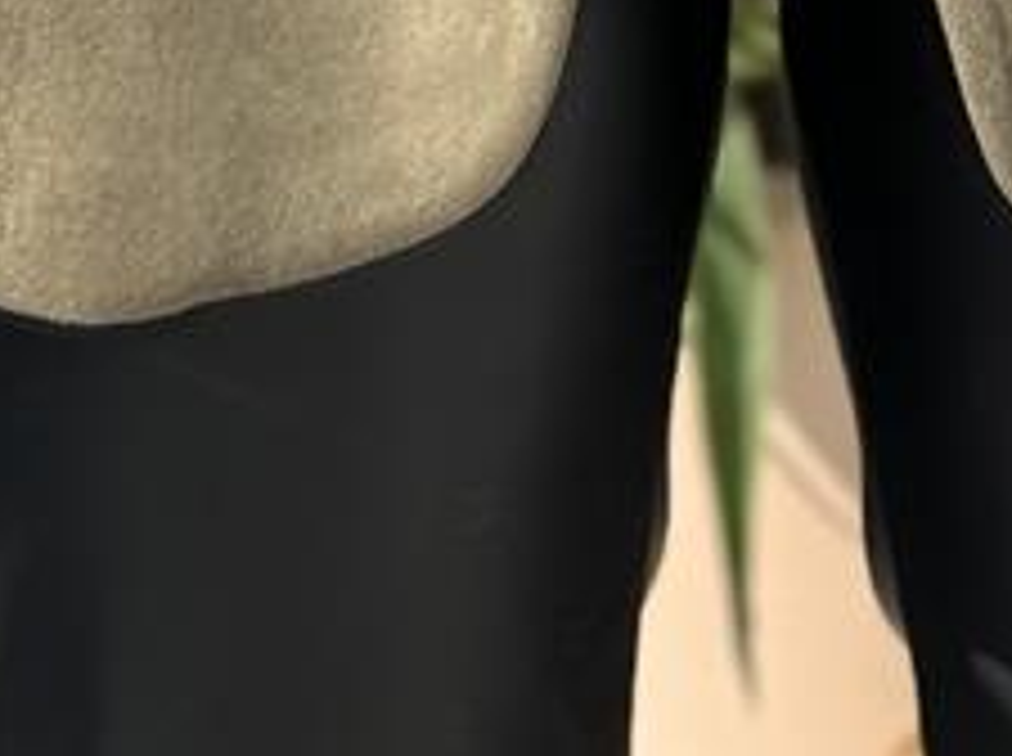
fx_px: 8319
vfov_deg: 4.8
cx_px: 931
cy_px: -1991
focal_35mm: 285
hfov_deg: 6.9
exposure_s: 1/407
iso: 64
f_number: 1.78
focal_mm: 6.76
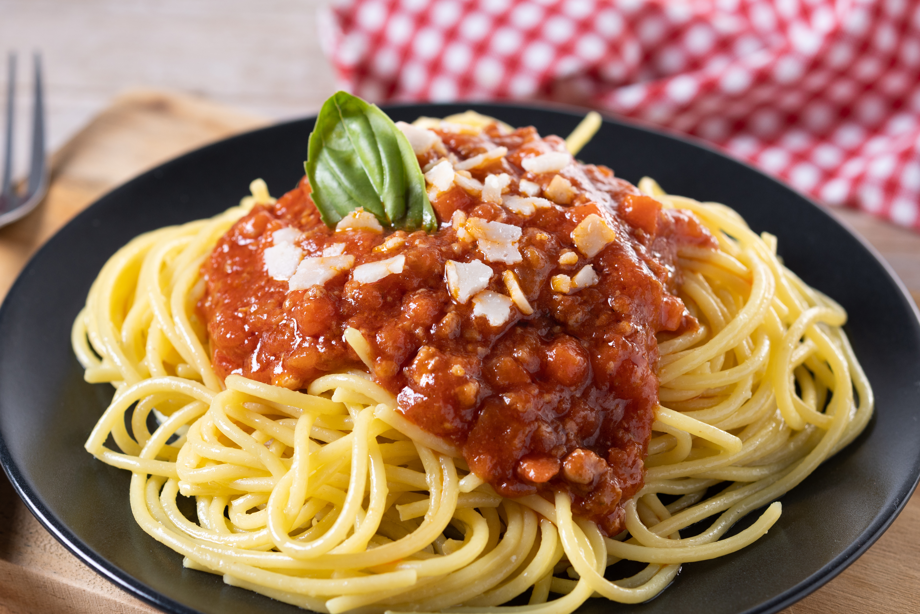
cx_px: 460
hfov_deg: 22.6
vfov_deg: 15.2
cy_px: 307
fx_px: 2300
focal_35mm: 90
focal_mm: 60
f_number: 5.6
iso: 100
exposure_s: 1/200
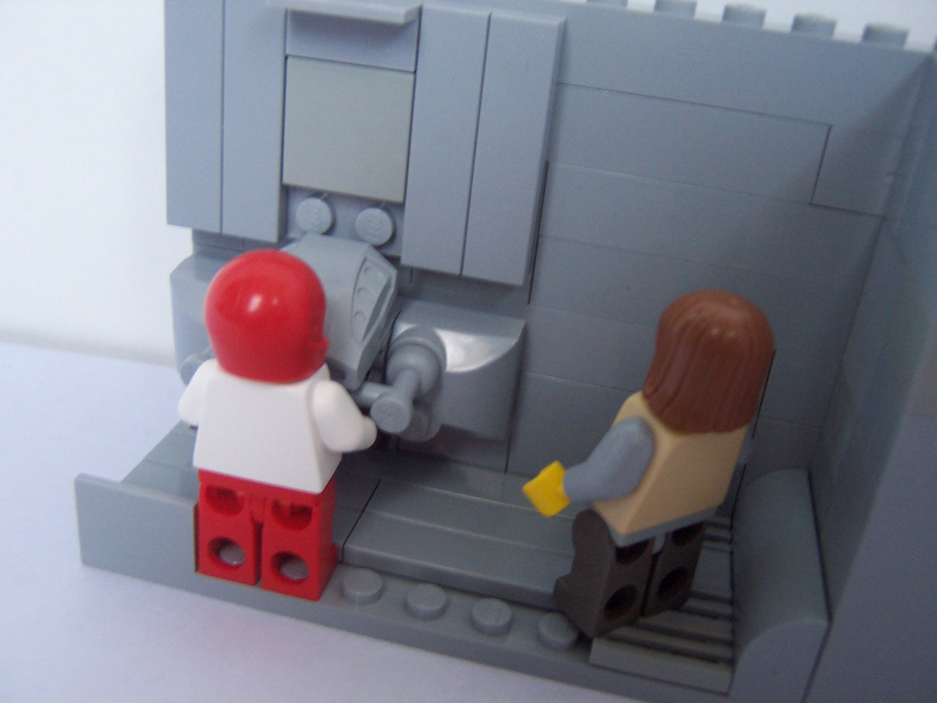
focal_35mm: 36
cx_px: 468
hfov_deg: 51.4
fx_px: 974
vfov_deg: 39.7
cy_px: 352
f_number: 2.8
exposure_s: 1/15
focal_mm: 5.6
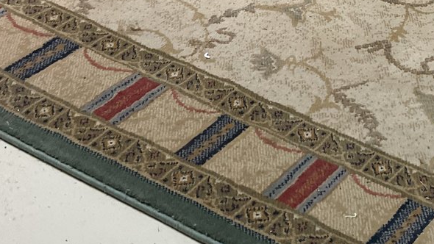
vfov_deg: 14.9
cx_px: 423
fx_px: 932
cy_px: 165
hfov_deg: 25.1
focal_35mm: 81
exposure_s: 1/60
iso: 160
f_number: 1.8
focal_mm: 3
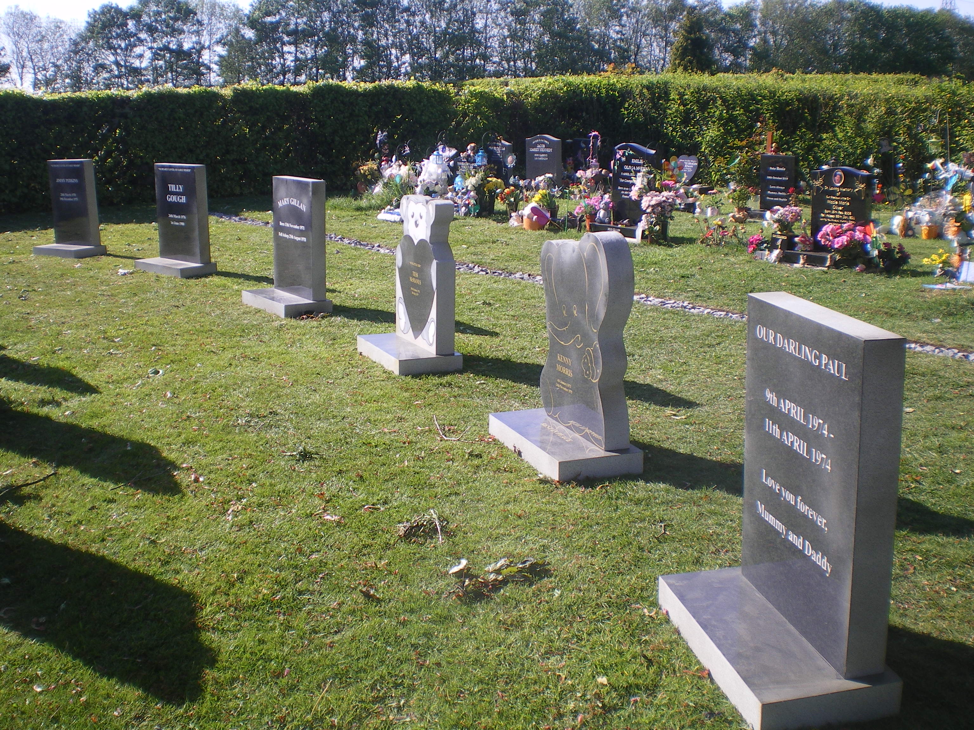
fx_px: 1069
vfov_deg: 37.7
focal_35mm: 38
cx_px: 487
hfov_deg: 49.0
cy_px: 365
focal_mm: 6.3
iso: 64
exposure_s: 1/200
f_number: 4.6
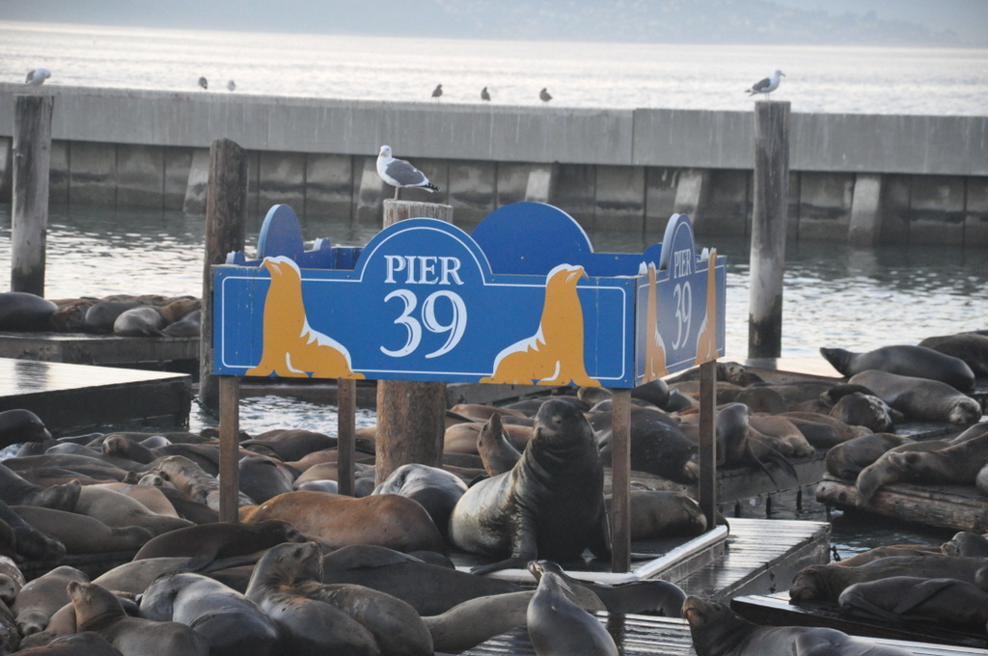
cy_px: 328
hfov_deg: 13.1
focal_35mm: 158
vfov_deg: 8.7
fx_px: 4317
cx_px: 494
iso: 2000
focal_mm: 105
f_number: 5.6
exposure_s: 1/60
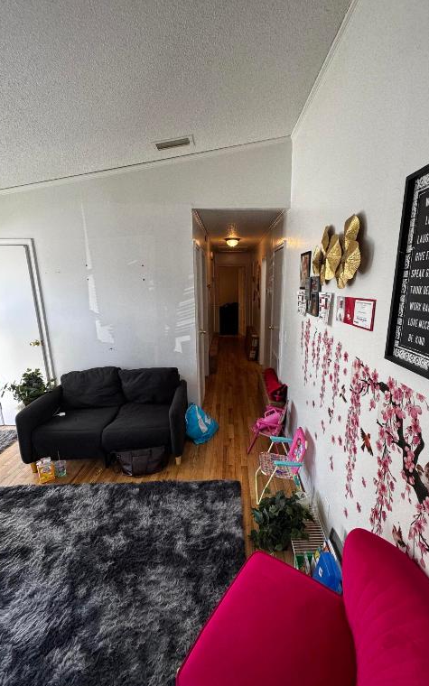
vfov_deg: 101.5
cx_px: 233
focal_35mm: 15
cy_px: 346
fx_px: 281
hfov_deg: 74.6
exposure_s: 1/99
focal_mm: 2.22
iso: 250
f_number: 2.2
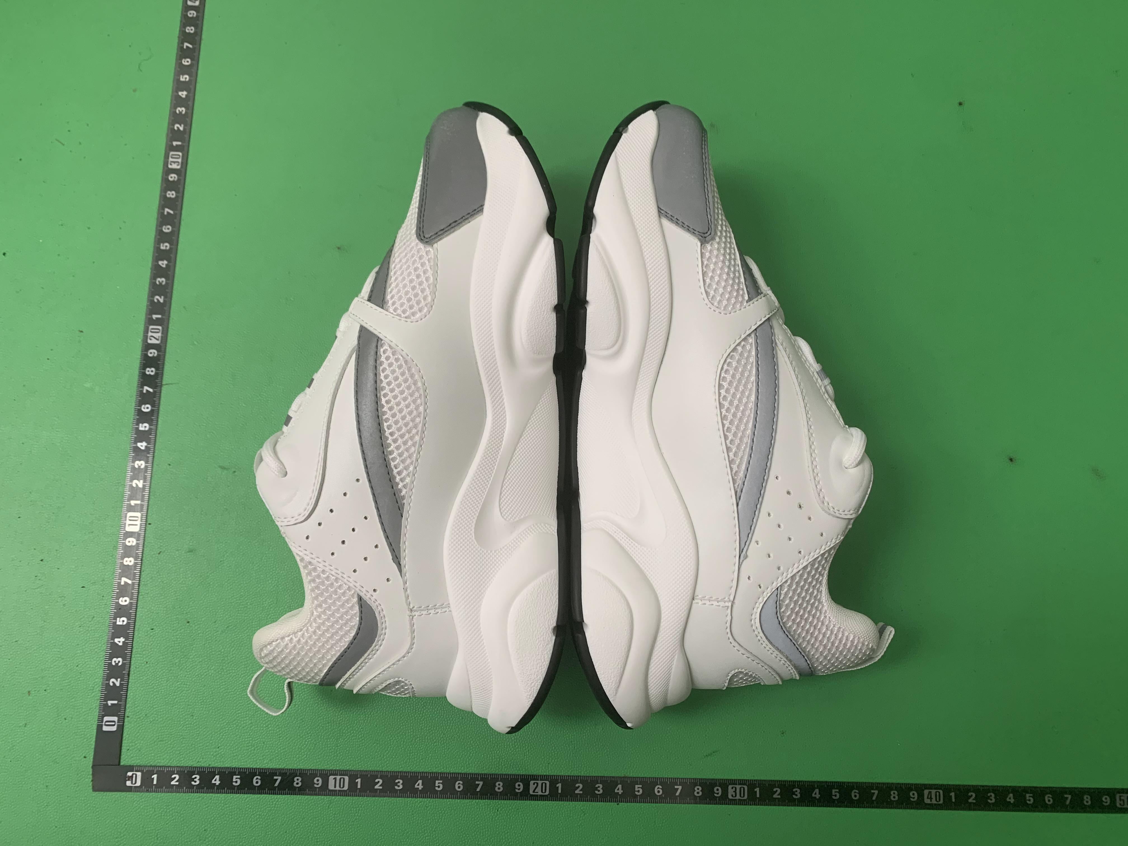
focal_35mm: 26
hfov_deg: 67.3
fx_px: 847
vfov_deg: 53.1
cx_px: 564
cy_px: 423
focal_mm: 4.25
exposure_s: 1/61
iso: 100
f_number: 1.8
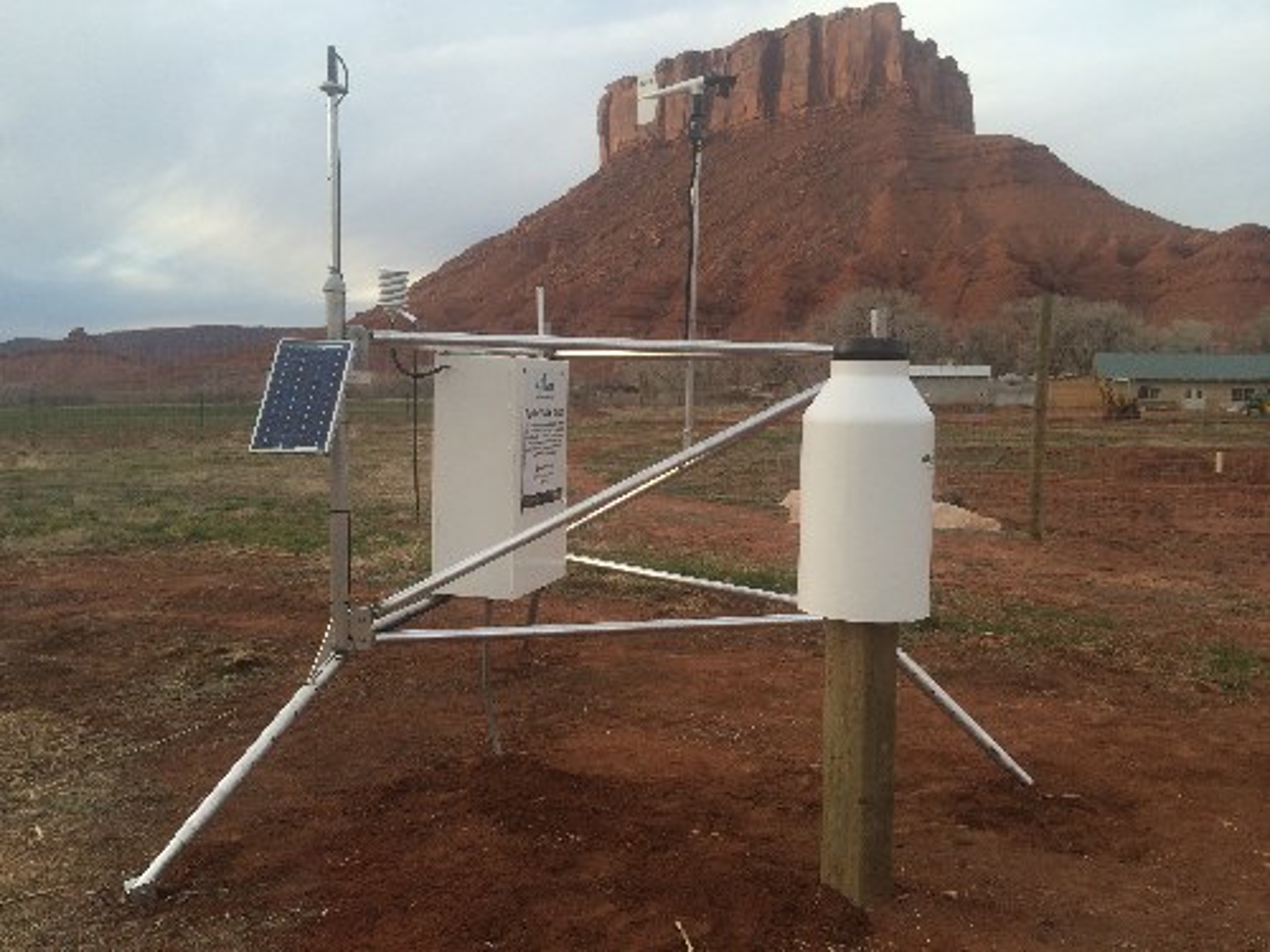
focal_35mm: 29
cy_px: 476
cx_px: 635
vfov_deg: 48.2
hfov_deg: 61.7
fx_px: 1064
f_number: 2.2
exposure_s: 1/323
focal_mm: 4.15
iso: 32
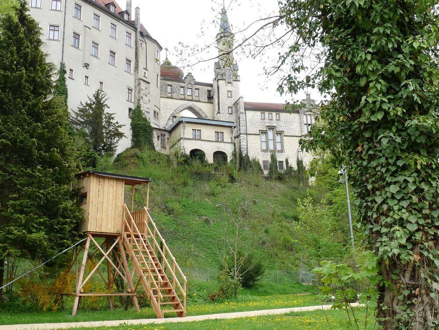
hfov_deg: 49.0
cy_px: 165
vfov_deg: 37.7
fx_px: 482
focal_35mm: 38
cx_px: 220
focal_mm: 4.8
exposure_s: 1/160
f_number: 4
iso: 100
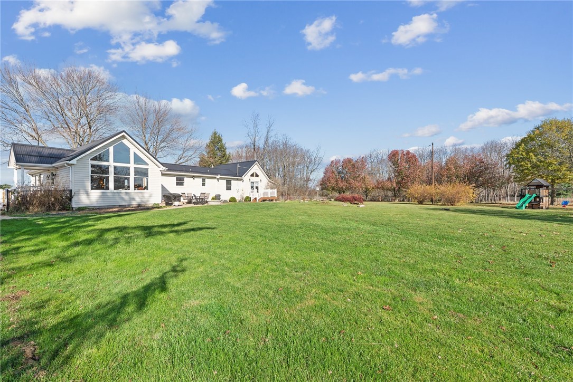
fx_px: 223
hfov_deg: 104.2
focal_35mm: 14
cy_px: 191
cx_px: 286
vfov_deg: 81.2
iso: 50
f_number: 11
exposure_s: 1/50
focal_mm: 14
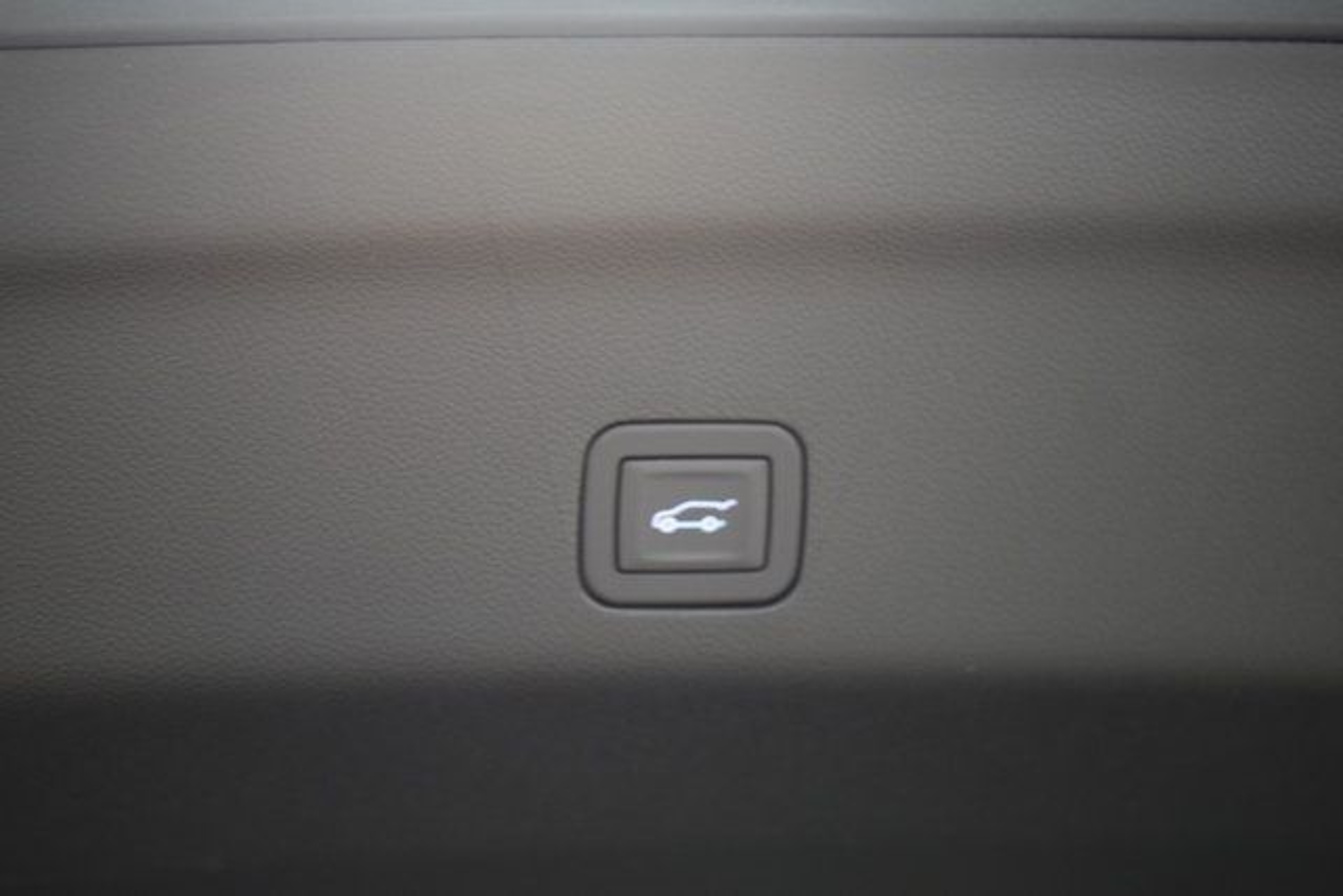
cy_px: 448
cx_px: 672
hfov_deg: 19.5
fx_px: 3918
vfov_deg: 13.0
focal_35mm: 105
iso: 1600
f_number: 2.8
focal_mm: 70
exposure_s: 1/25
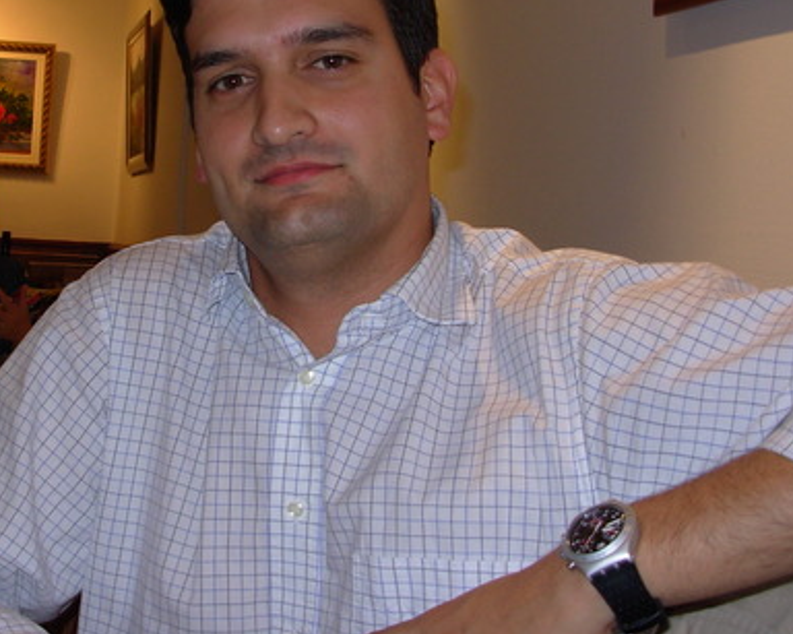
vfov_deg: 26.0
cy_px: 194
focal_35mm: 58
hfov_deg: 32.3
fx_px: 1361
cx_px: 302
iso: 50
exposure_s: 1/32
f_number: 2.9
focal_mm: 6.3
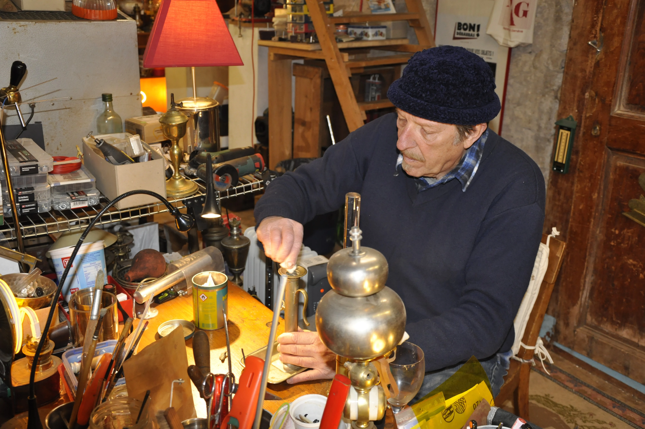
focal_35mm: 38
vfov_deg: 35.4
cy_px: 214
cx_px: 322
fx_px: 671
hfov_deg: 51.3
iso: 800
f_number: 4
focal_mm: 25
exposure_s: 1/60
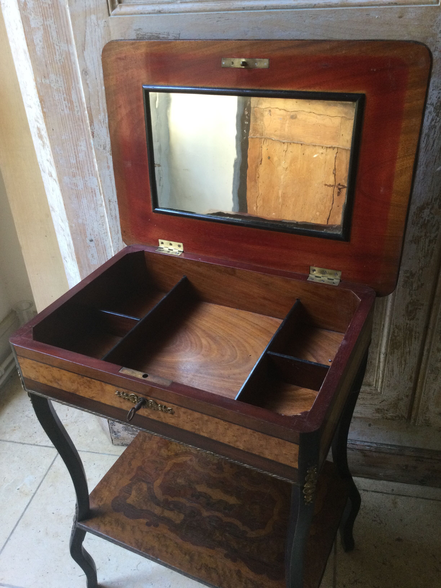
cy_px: 294
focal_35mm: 31
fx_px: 527
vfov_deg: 58.4
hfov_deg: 45.4
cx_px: 220
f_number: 2.4
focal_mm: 3.3
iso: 100
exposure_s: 1/33
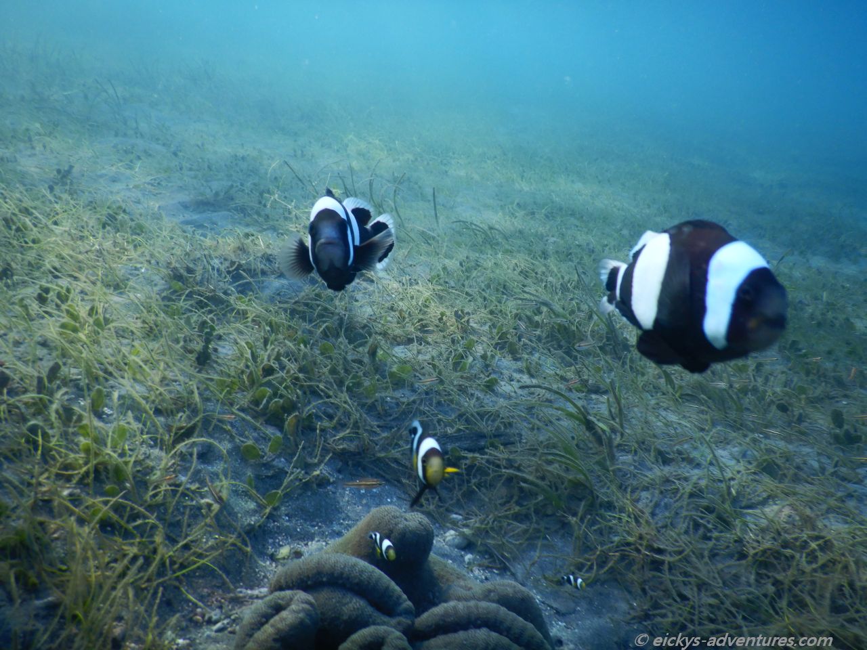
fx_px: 601
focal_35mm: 24
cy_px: 325
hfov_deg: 71.6
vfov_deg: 56.8
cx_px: 434
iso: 125
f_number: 2.8
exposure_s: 1/160
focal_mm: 4.3
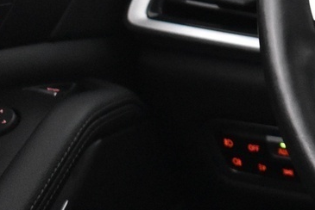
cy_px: -35
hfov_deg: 9.3
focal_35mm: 206
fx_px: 1806
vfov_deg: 6.6
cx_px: 632
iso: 3200
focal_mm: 31
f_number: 4.2
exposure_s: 1/30
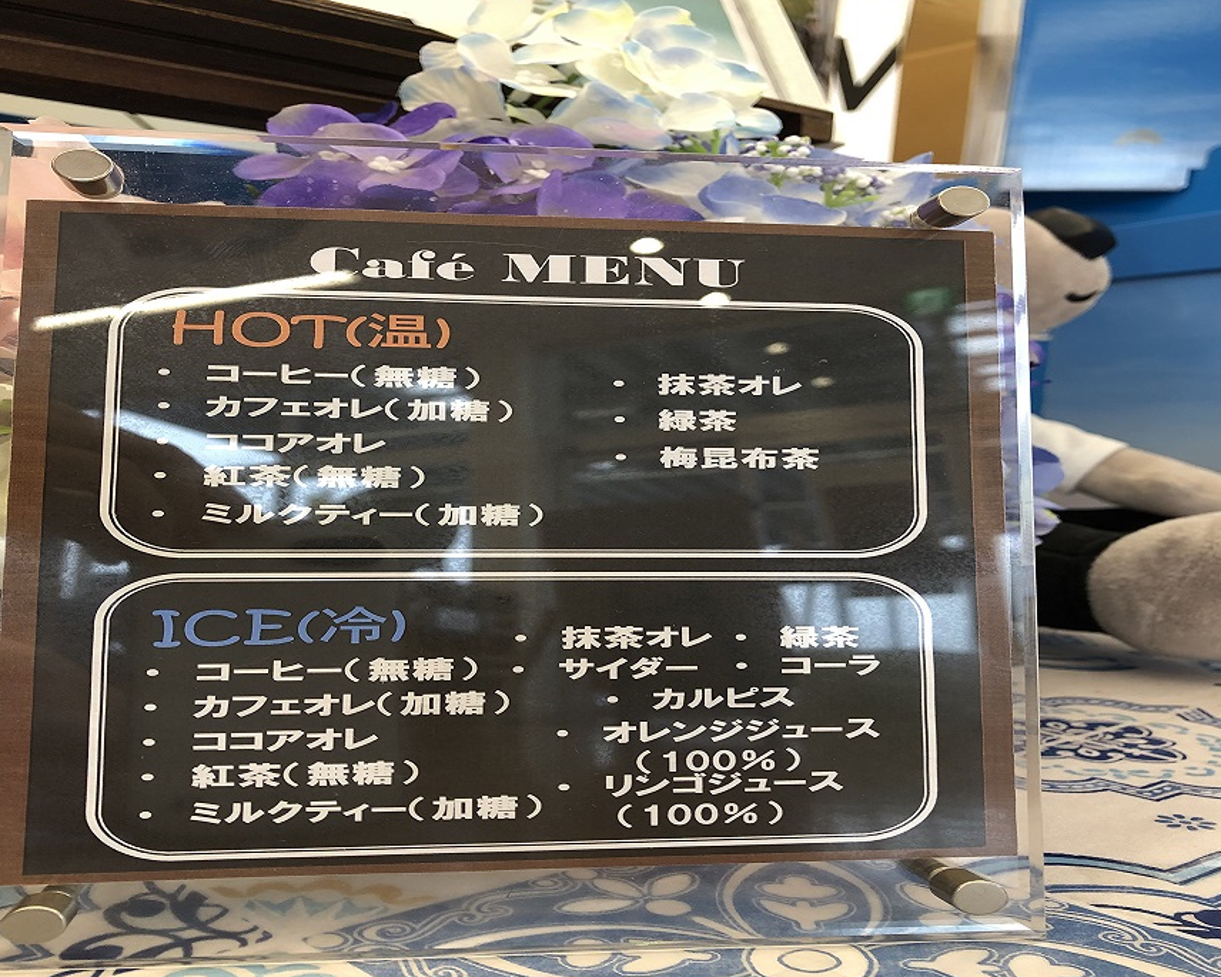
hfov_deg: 58.7
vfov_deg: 48.5
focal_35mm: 30
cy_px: 487
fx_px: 1084
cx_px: 571
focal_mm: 3.99
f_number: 1.8
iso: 40
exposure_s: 1/33
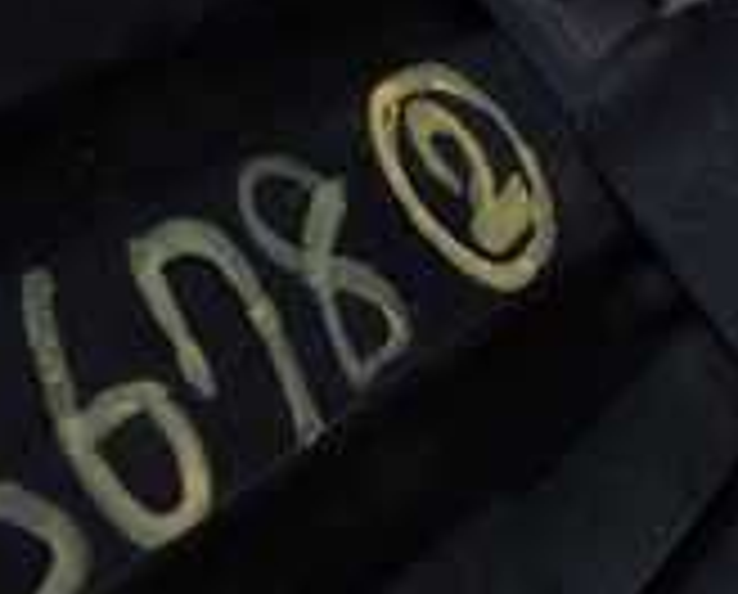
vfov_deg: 10.5
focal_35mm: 146
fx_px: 3197
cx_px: 904
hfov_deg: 12.8
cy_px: -81
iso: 200
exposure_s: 1/125
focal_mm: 7.31
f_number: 2.8
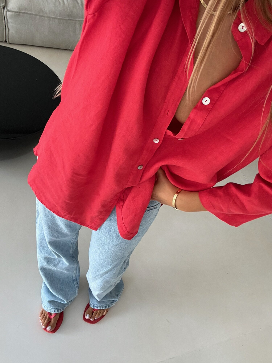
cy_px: 182
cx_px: 136
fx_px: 314
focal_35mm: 30
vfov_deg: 60.0
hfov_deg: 46.8
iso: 80
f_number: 1.9
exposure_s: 1/106
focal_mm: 2.69
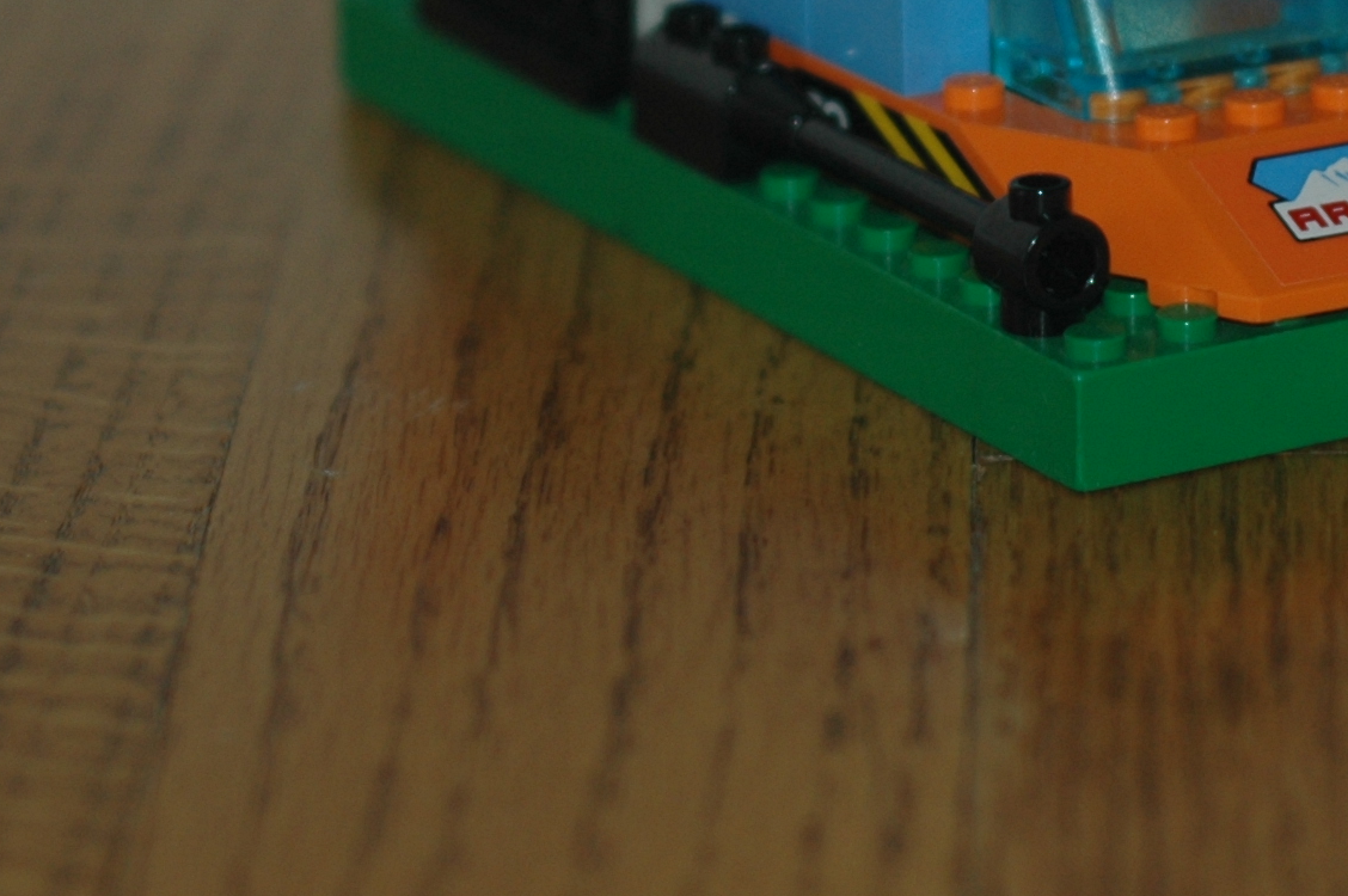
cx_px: 1003
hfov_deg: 10.3
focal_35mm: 200
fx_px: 7482
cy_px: -93
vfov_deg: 6.8
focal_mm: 50
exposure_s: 1/60
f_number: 3.2
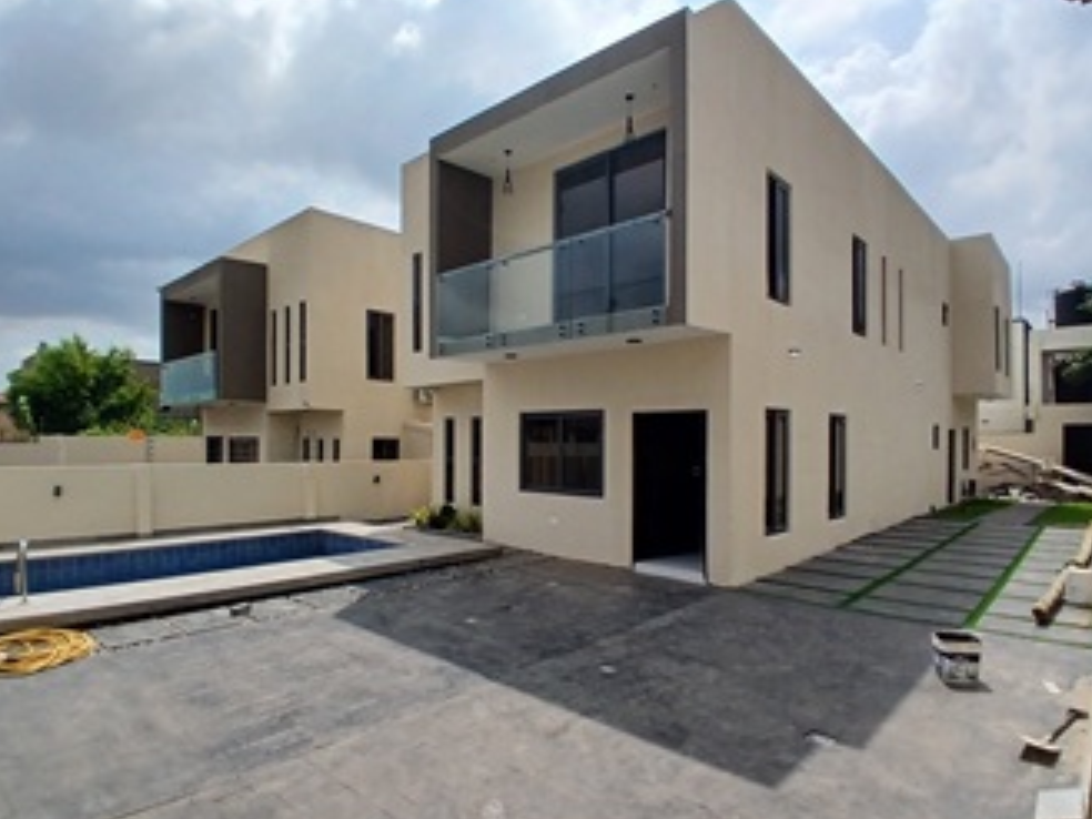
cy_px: 431
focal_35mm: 20
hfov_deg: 81.7
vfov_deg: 65.9
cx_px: 529
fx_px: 631
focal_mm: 1.4
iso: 50
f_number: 2.2
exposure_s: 1/2494
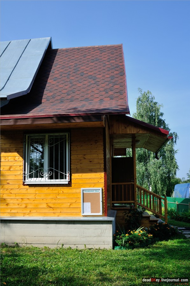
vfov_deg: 53.2
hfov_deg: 36.8
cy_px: 143
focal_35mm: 36
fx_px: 286
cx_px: 95
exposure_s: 1/320
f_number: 7.1
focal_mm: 24
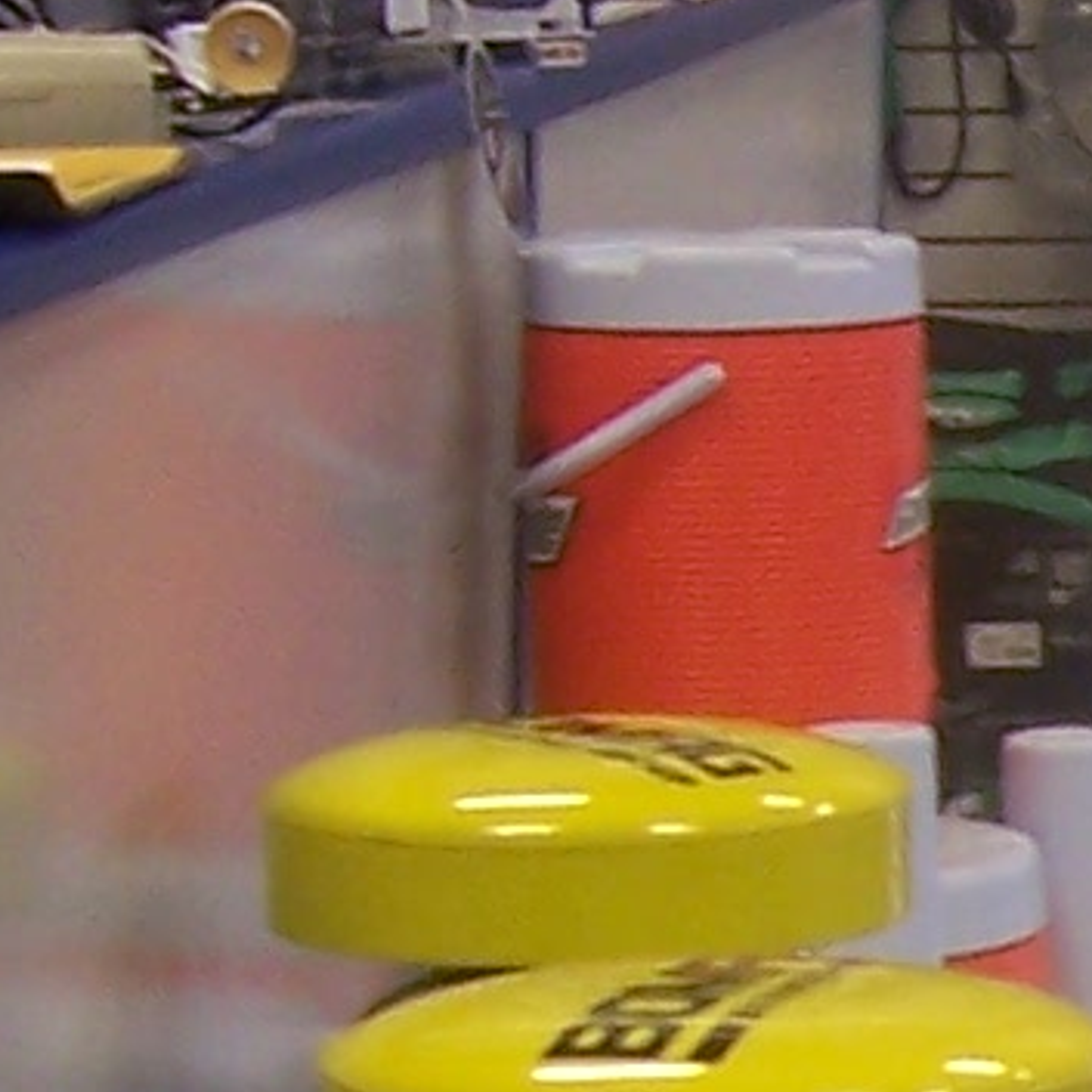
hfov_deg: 7.4
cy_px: 1472
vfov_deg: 7.9
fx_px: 7780
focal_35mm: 218
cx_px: 2843
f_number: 2.7
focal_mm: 5.6
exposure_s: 1/30
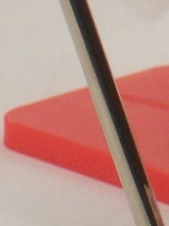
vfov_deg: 3.0
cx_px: 486
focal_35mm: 657
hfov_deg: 2.2
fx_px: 4283
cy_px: -294
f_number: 4.6
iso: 160
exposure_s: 1/60
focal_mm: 16.8
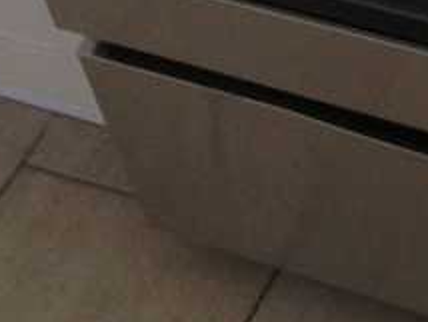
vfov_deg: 6.2
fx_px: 2698
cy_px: -672
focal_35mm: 218
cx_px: 373
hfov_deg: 9.0
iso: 100
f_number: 2.4
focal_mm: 4.28
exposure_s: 1/120
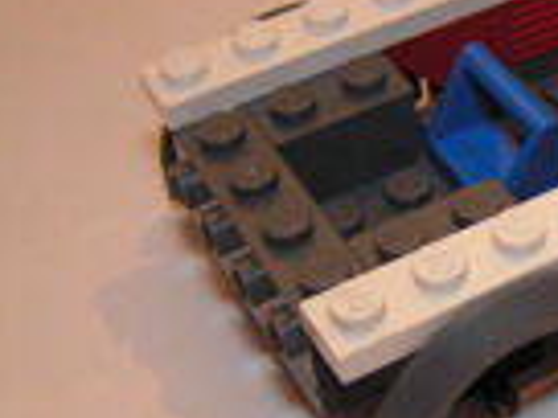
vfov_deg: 15.5
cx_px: 687
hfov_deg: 19.3
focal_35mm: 95
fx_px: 1531
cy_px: 139
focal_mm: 6.3
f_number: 2.8
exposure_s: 1/40
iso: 200
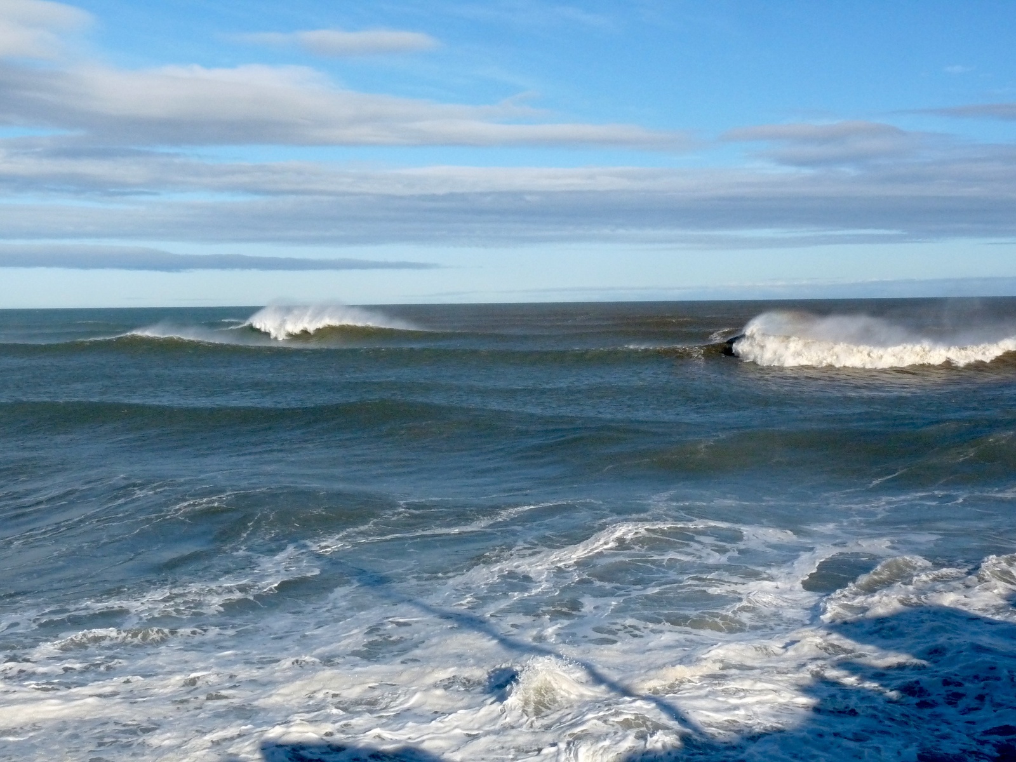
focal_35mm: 45
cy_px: 381
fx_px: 1321
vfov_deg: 32.2
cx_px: 508
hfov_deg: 42.1
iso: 400
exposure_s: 1/1300
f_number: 8
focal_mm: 8
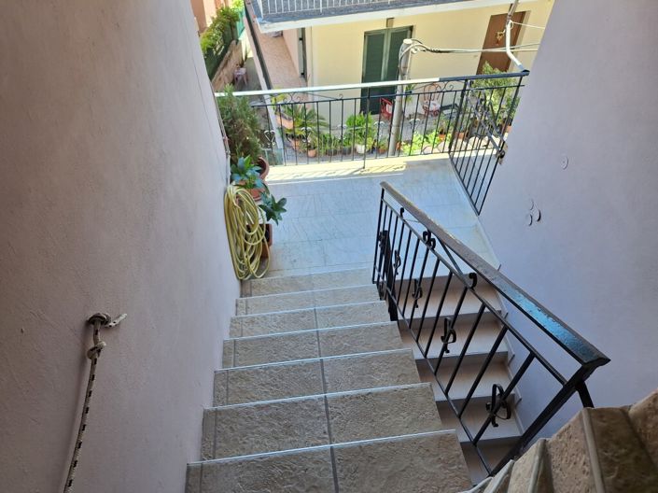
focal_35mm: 23
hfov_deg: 74.0
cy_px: 246
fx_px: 437
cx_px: 329
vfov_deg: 58.8
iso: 40
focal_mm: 5.54
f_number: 1.8
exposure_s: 1/372
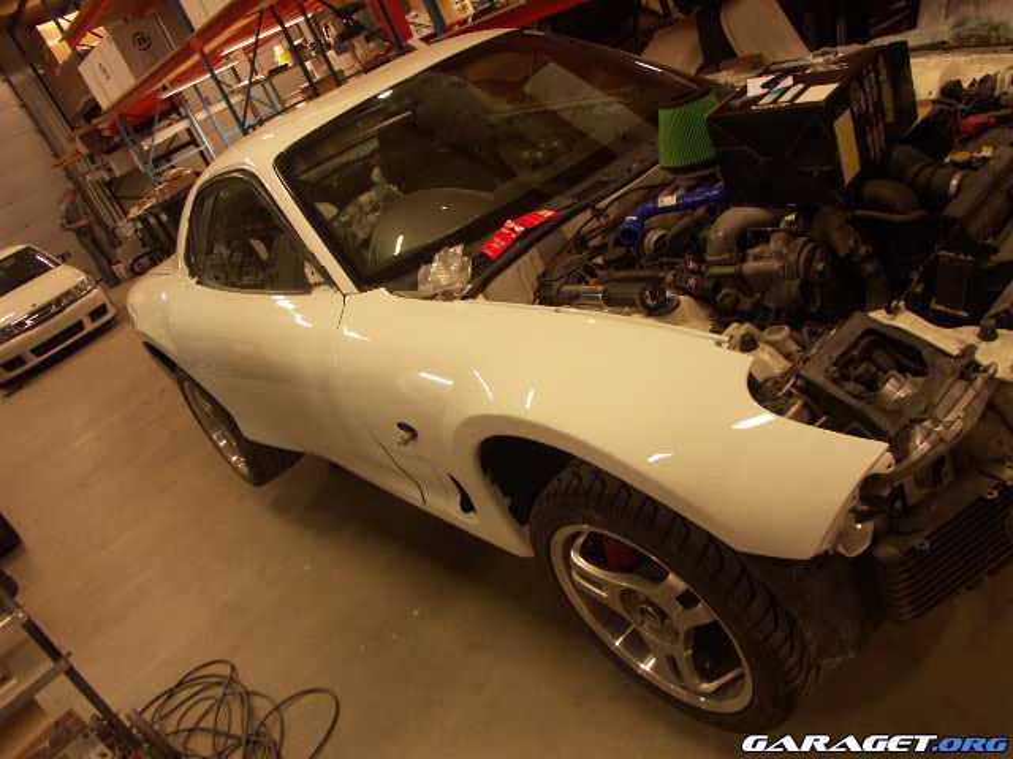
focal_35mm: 28
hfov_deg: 63.4
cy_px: 380
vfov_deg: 49.7
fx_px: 819
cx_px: 506
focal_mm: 7.21
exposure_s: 1/15
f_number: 2.8
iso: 100
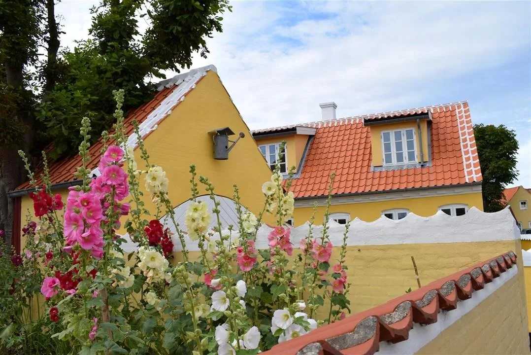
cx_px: 266
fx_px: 443
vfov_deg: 43.7
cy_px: 178
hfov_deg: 61.9
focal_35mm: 30
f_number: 9
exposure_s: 1/320
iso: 200
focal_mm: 20
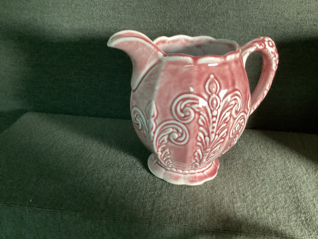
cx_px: 159
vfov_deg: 45.4
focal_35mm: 31
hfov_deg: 58.3
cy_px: 120
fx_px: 285
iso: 400
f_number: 2.4
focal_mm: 3.3
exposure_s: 1/30
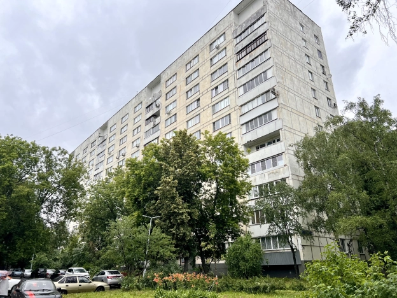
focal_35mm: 26
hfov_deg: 67.3
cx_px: 198
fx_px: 298
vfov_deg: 53.1
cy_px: 149
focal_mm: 5.7
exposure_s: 1/1869
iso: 50
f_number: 1.5
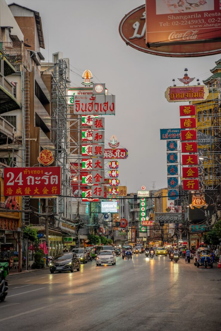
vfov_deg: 27.0
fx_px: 691
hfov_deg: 18.2
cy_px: 166
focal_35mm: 75
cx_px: 110
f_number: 4
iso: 640
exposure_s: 1/160
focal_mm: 75
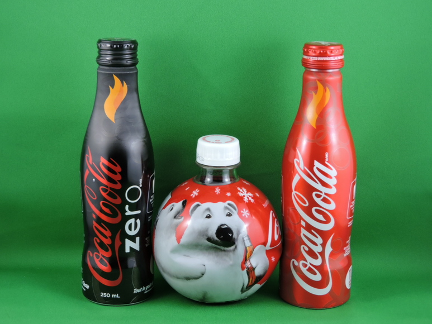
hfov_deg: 29.8
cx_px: 216
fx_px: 811
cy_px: 162
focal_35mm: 65
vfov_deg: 22.6
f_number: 4.2
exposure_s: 1/125
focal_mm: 11.6
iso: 640
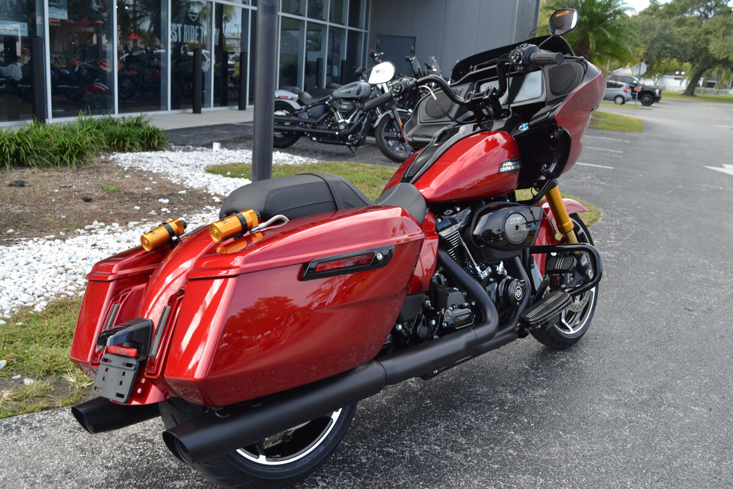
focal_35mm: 33
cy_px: 244
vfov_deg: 40.0
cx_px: 366
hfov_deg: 57.2
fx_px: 672
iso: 110
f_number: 5.6
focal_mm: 22
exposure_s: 1/125
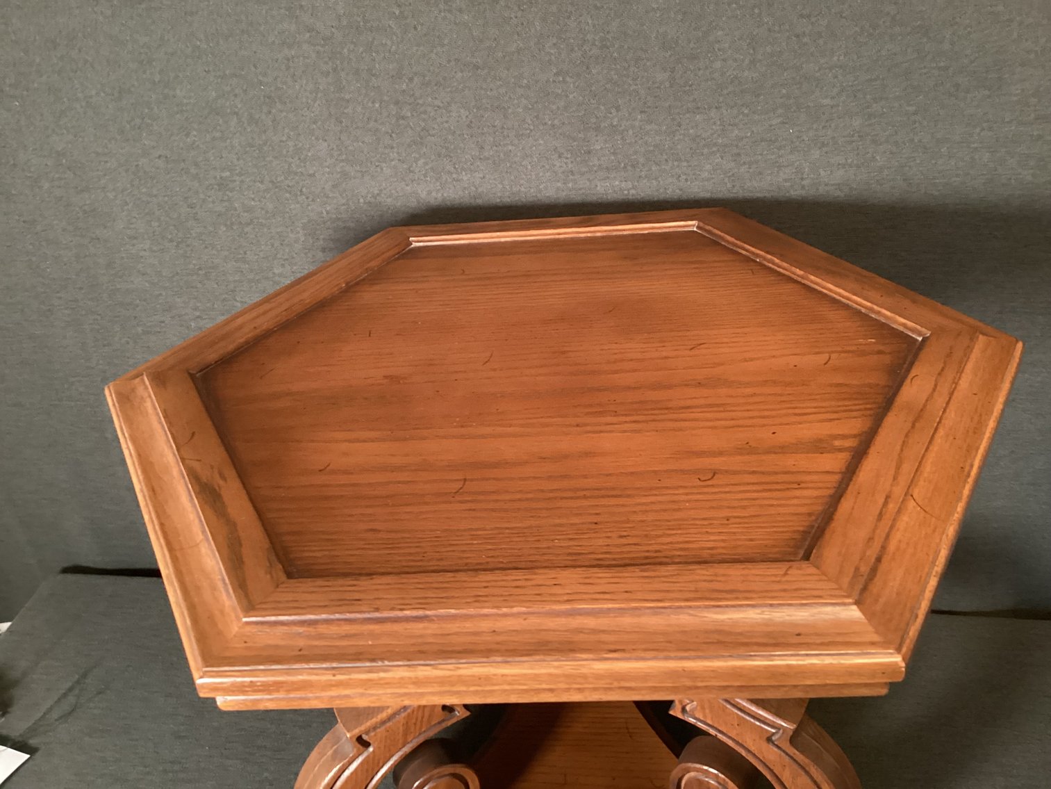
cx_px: 526
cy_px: 394
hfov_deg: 58.3
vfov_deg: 45.4
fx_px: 941
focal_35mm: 31
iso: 400
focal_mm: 3.3
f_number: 2.4
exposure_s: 1/30
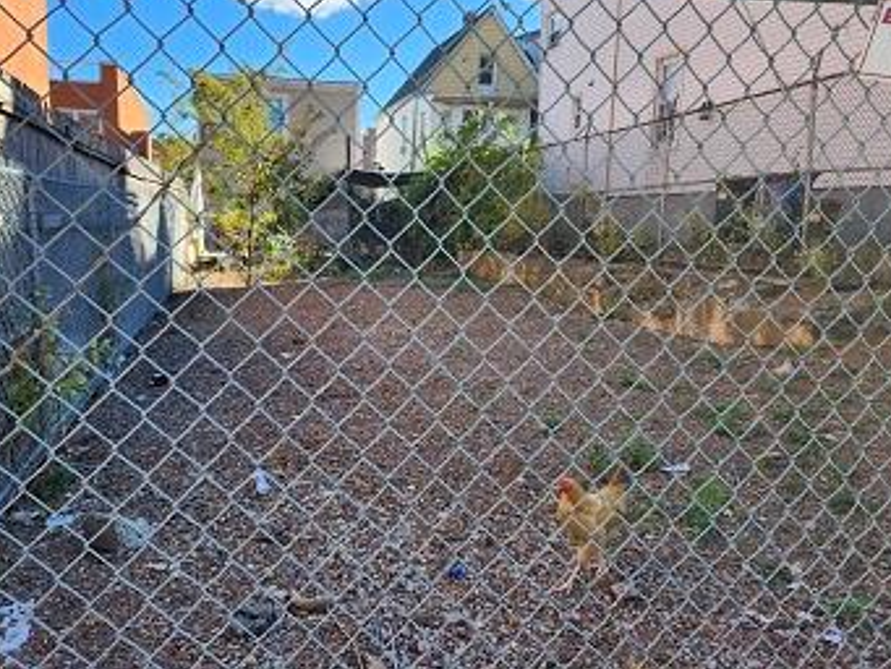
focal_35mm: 27
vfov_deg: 51.3
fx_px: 695
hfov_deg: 65.2
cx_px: 402
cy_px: 311
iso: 25
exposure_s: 1/588
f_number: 1.8
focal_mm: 5.54
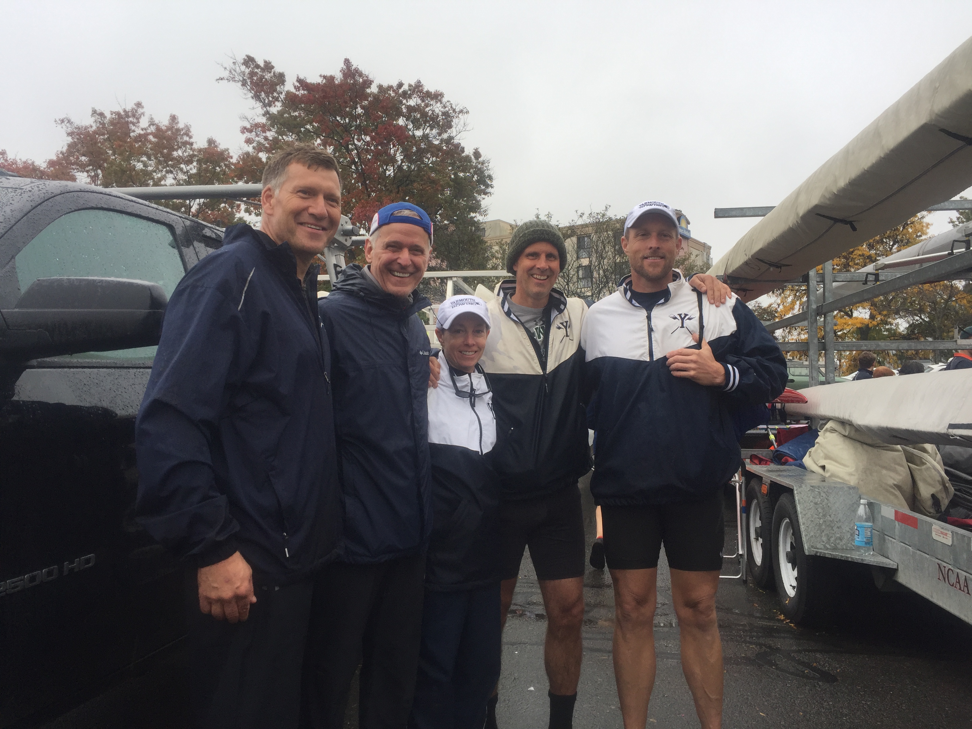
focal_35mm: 29
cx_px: 486
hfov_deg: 61.7
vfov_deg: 48.2
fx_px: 814
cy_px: 364
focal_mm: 4.15
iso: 32
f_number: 2.2
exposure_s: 1/213
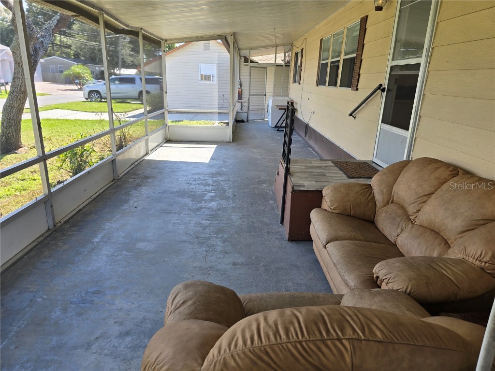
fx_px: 329
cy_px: 186
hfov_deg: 73.9
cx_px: 248
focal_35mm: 23
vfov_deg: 58.9
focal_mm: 6.3
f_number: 1.7
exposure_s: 1/180
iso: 25
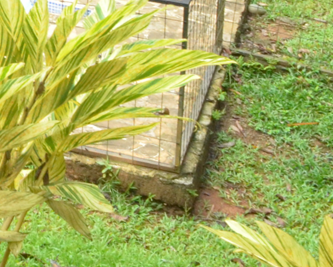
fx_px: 1350
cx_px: -412
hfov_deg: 11.9
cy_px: -325
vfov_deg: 10.1
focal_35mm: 137
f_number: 10
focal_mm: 18
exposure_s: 1/100
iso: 1600
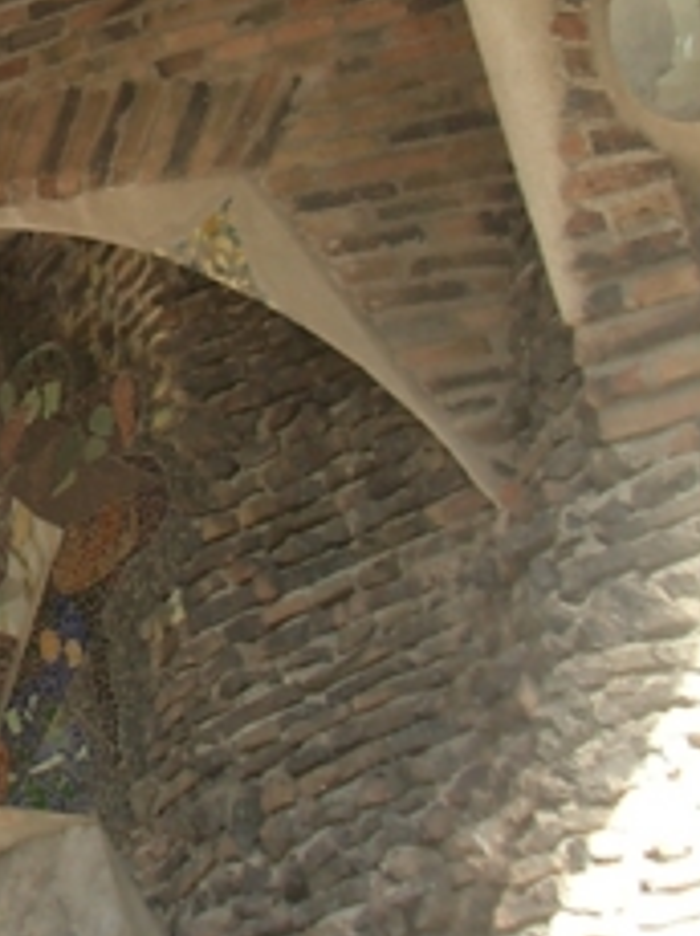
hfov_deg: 11.5
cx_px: -431
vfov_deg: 16.0
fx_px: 3296
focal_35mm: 122
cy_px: 142
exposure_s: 1/80
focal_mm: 5.8
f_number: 2.6
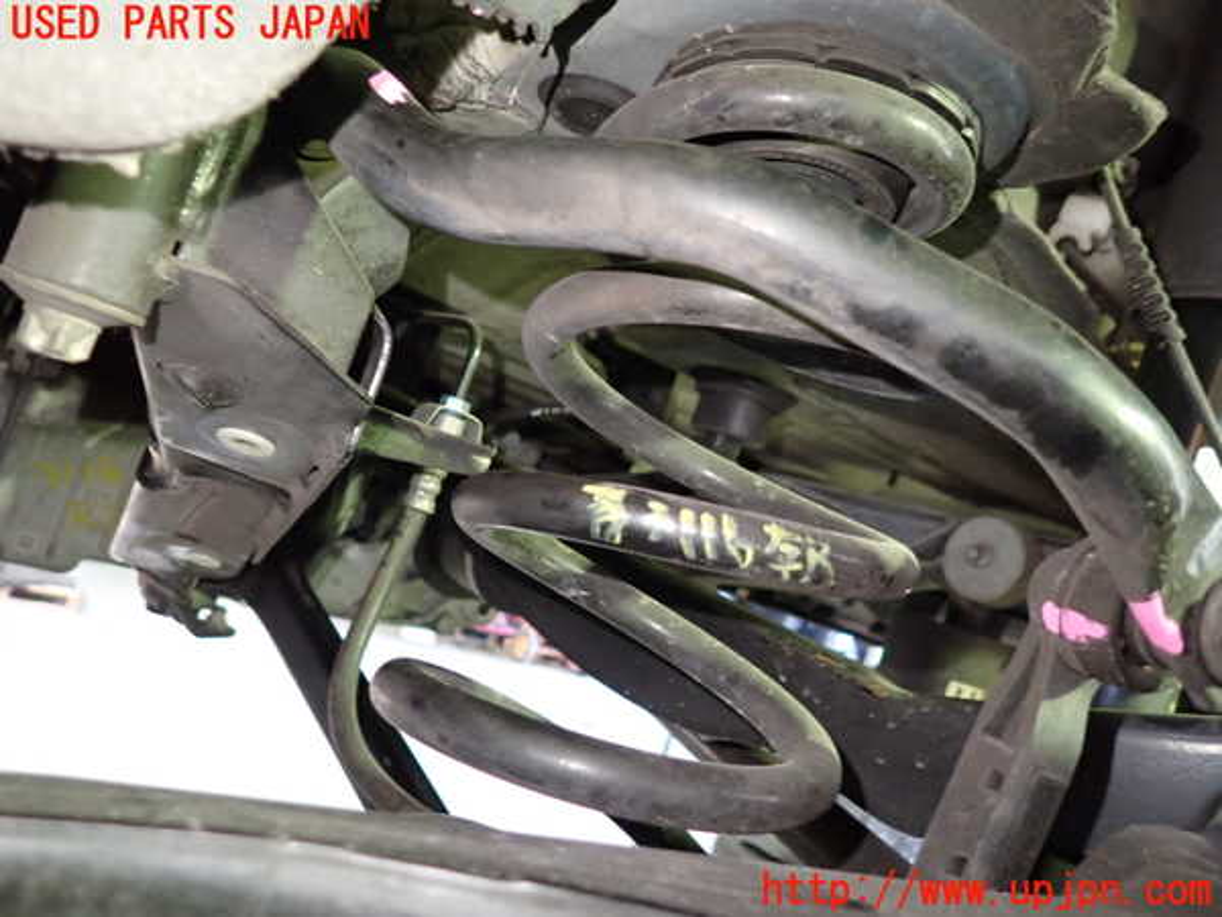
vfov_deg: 54.9
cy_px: 458
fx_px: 883
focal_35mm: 25
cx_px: 611
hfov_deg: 69.4
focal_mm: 4.5
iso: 800
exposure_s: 1/25
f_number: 2
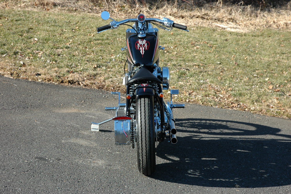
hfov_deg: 26.0
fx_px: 630
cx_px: 146
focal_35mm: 78
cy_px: 97
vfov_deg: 17.5
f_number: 7.1
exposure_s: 1/200
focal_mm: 52
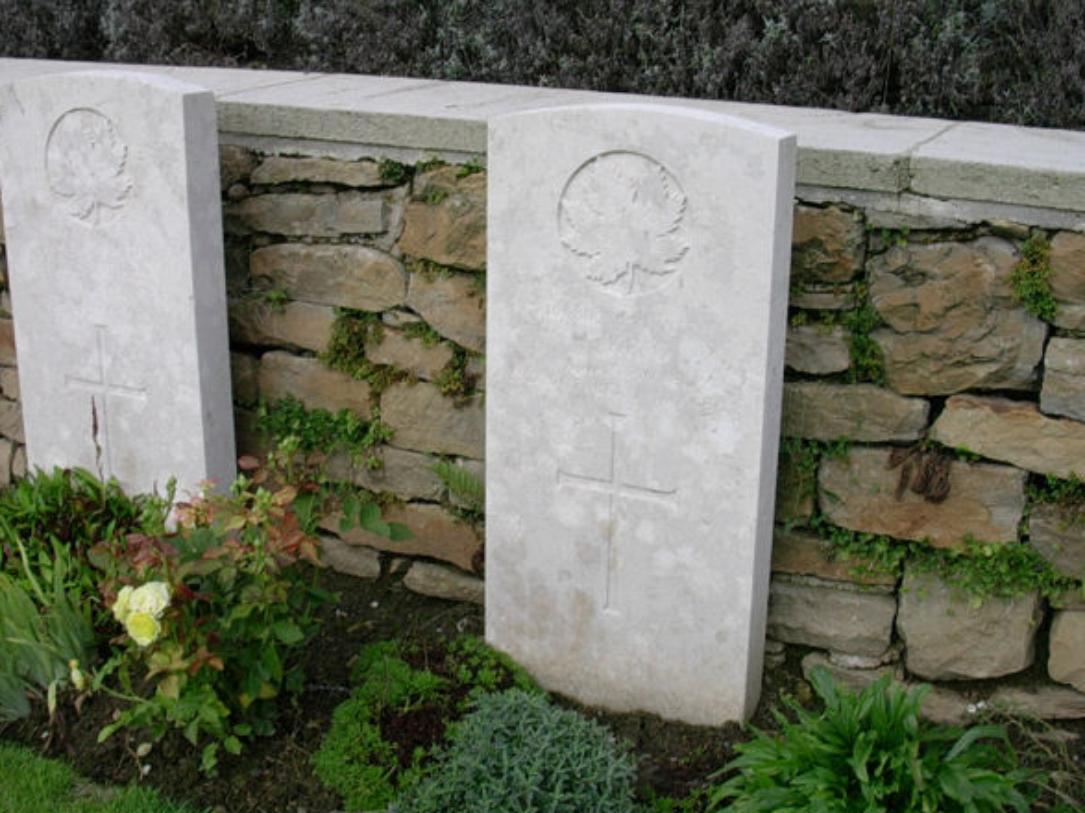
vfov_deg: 31.5
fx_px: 1442
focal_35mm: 46
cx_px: 545
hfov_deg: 41.2
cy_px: 414
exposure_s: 1/264
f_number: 5.8
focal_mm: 6.7
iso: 70
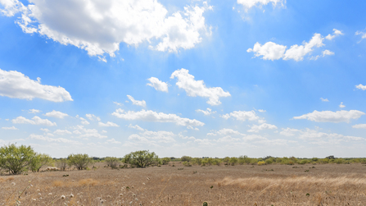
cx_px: 206
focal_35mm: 22
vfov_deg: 48.9
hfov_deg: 81.1
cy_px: 163
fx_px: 212
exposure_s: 1/160
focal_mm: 14.6
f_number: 11
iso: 200
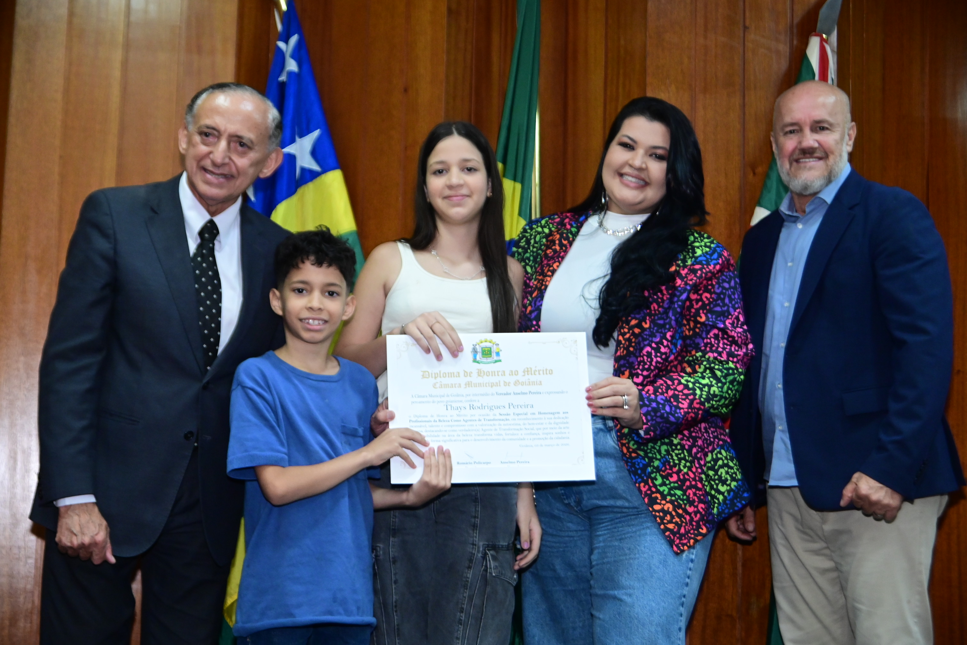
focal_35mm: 52
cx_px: 484
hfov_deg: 38.2
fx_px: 1397
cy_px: 322
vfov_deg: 26.0
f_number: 5.6
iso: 5000
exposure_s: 1/250
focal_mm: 52
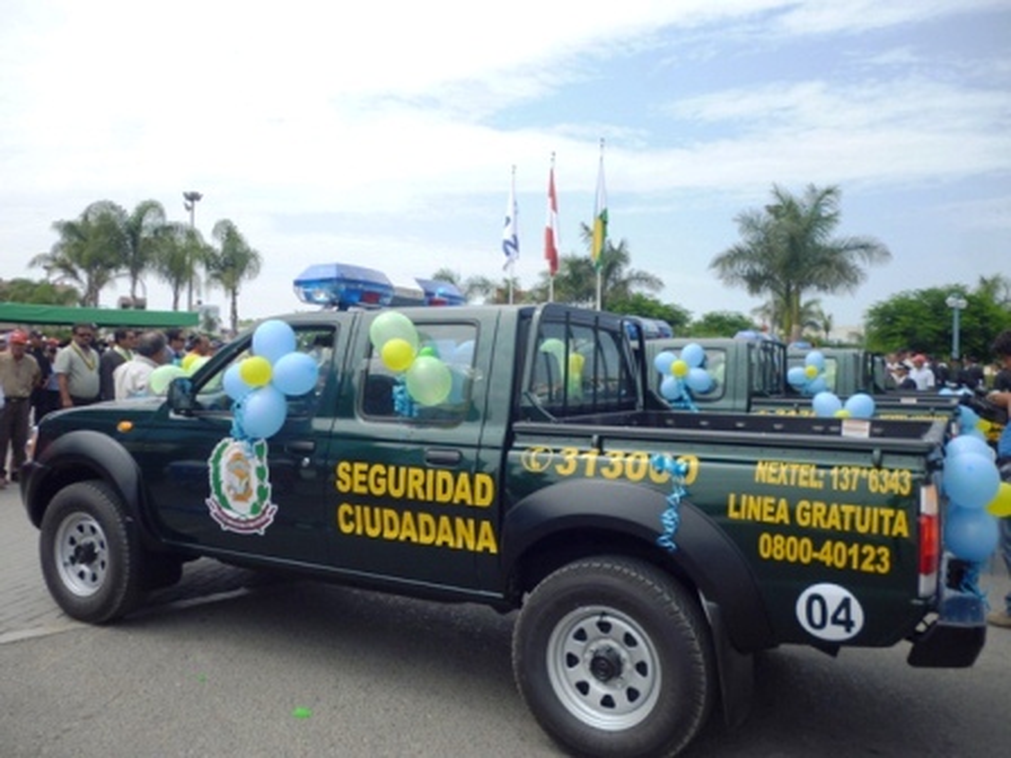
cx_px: 506
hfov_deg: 63.4
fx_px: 818
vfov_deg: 49.7
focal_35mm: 28
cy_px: 379
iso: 100
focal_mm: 5
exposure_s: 1/80
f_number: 9
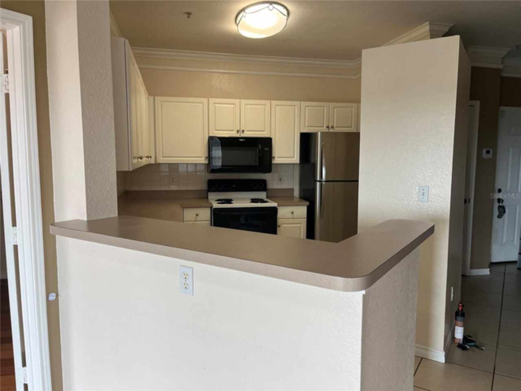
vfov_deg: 53.1
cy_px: 196
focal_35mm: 26
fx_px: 391
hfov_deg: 67.3
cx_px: 260
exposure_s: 1/120
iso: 80
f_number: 1.6
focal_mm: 5.1
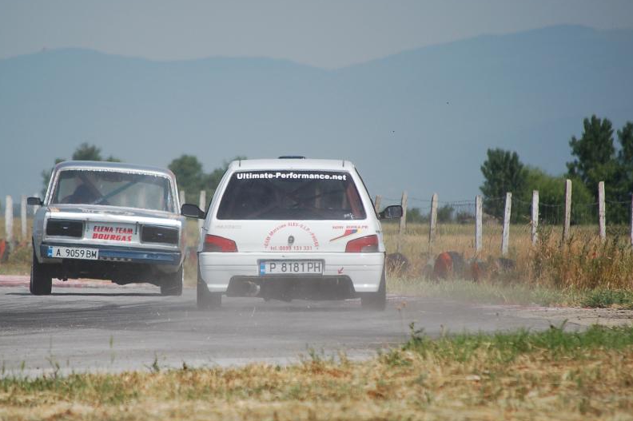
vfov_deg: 3.5
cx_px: 248
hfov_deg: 5.3
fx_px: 6818
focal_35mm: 388
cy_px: 224
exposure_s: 1/1250
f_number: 5.6
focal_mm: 200
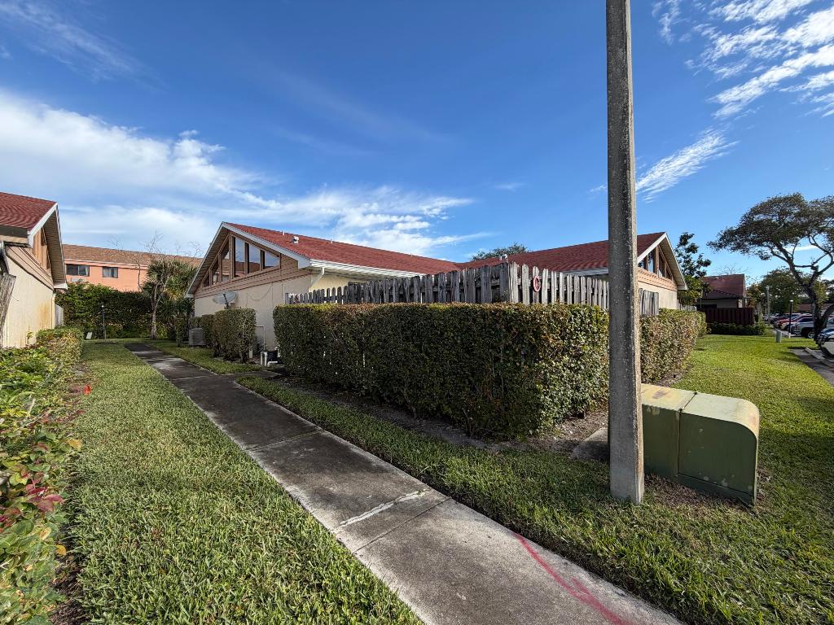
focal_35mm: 14
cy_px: 312
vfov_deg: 85.7
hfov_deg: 102.1
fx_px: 337
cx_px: 417
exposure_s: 1/770
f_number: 2.2
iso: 32
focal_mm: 2.22
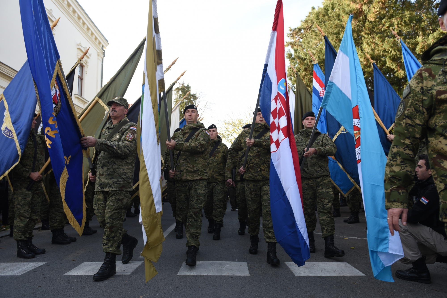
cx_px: 224
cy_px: 149
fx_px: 298
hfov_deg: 73.7
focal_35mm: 24
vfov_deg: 53.2
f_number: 2.8
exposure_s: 1/320
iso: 160
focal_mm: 24
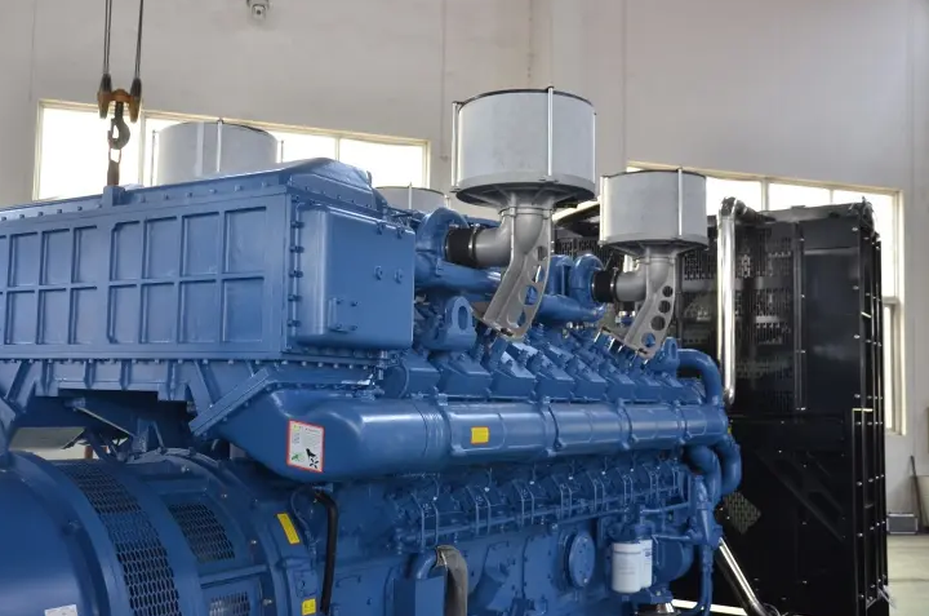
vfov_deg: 33.3
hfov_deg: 48.5
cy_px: 314
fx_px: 1030
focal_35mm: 40
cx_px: 418
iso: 640
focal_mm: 24
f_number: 3.8
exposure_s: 1/60
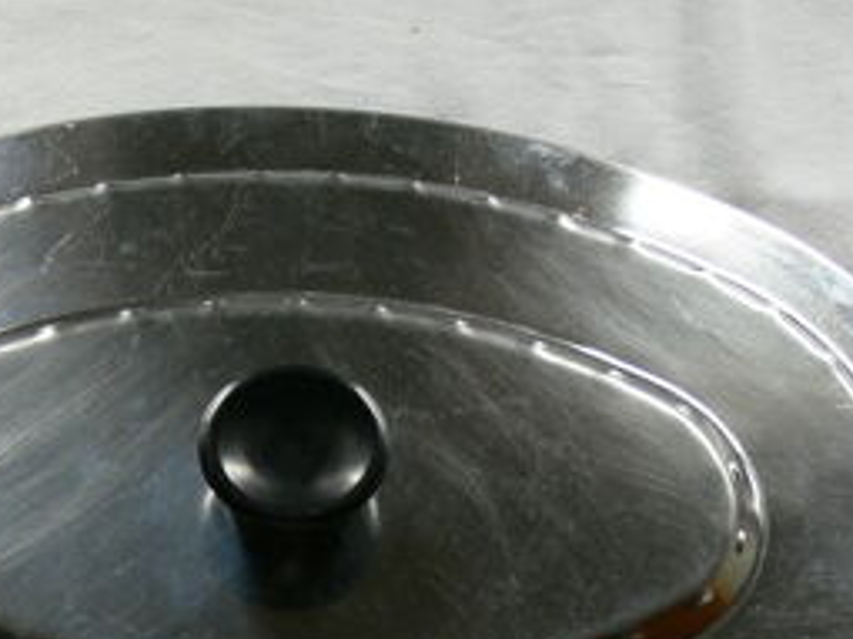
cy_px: 539
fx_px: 1946
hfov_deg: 24.6
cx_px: 274
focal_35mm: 79
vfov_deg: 18.4
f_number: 2.8
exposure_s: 1/50
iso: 80
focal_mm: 8.7
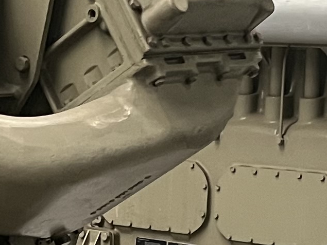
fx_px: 1560
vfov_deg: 8.9
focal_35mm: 165
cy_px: 280
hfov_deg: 11.8
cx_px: -49
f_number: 1.5
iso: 500
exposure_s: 1/60
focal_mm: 5.7
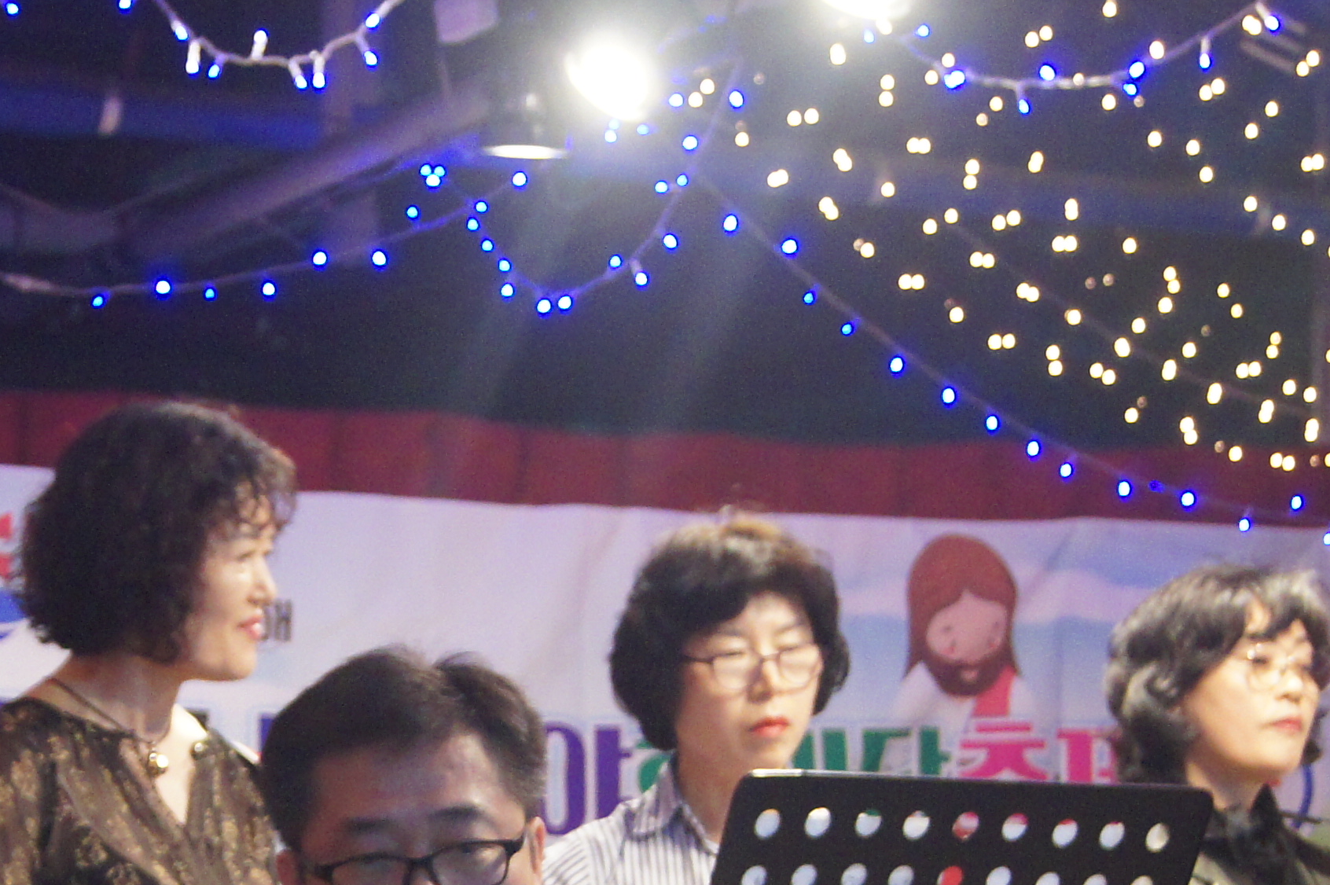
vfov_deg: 11.7
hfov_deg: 17.7
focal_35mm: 114
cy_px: 1105
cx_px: 163
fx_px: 4209
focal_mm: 28
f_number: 4.5
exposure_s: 1/50
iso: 1250
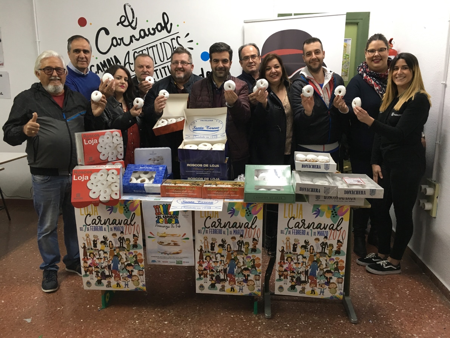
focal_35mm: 29
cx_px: 225
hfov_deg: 61.7
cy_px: 169
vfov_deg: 48.2
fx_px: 377
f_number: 2.2
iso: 125
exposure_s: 1/33
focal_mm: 4.15
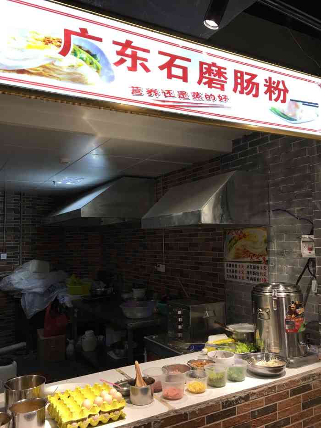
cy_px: 214
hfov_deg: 48.2
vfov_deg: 61.7
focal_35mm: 29
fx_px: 358
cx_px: 160
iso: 40
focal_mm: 4.15
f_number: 2.2
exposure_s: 1/33
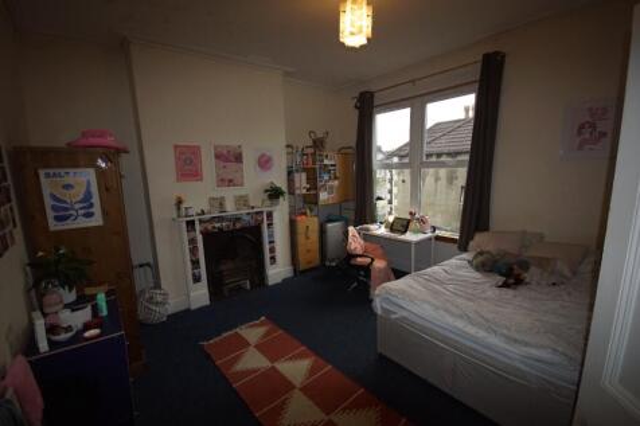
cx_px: 320
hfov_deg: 100.4
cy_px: 213
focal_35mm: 15
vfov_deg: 77.3
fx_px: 267
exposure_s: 1/160
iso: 800
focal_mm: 10
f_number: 4
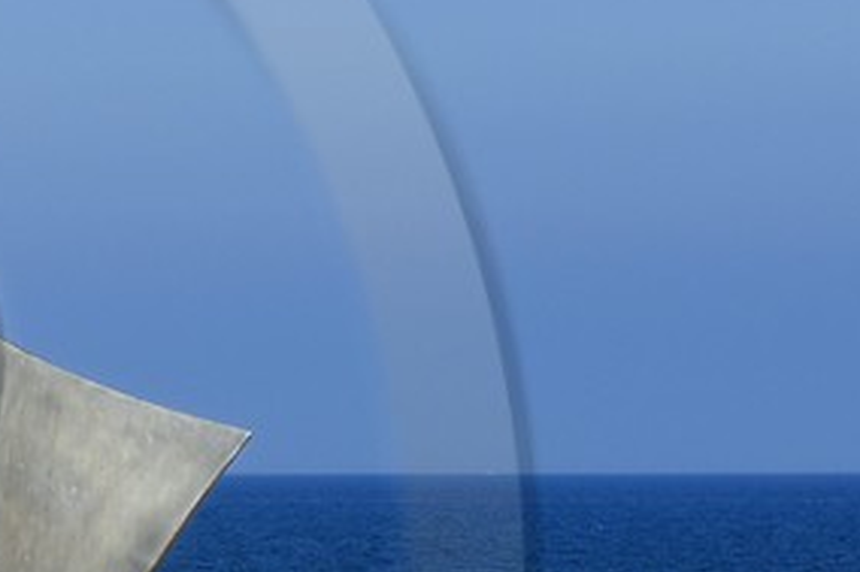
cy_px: 620
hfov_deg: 5.1
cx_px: -724
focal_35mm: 395
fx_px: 9430
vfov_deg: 3.5
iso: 200
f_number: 11
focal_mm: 70
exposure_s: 1/400
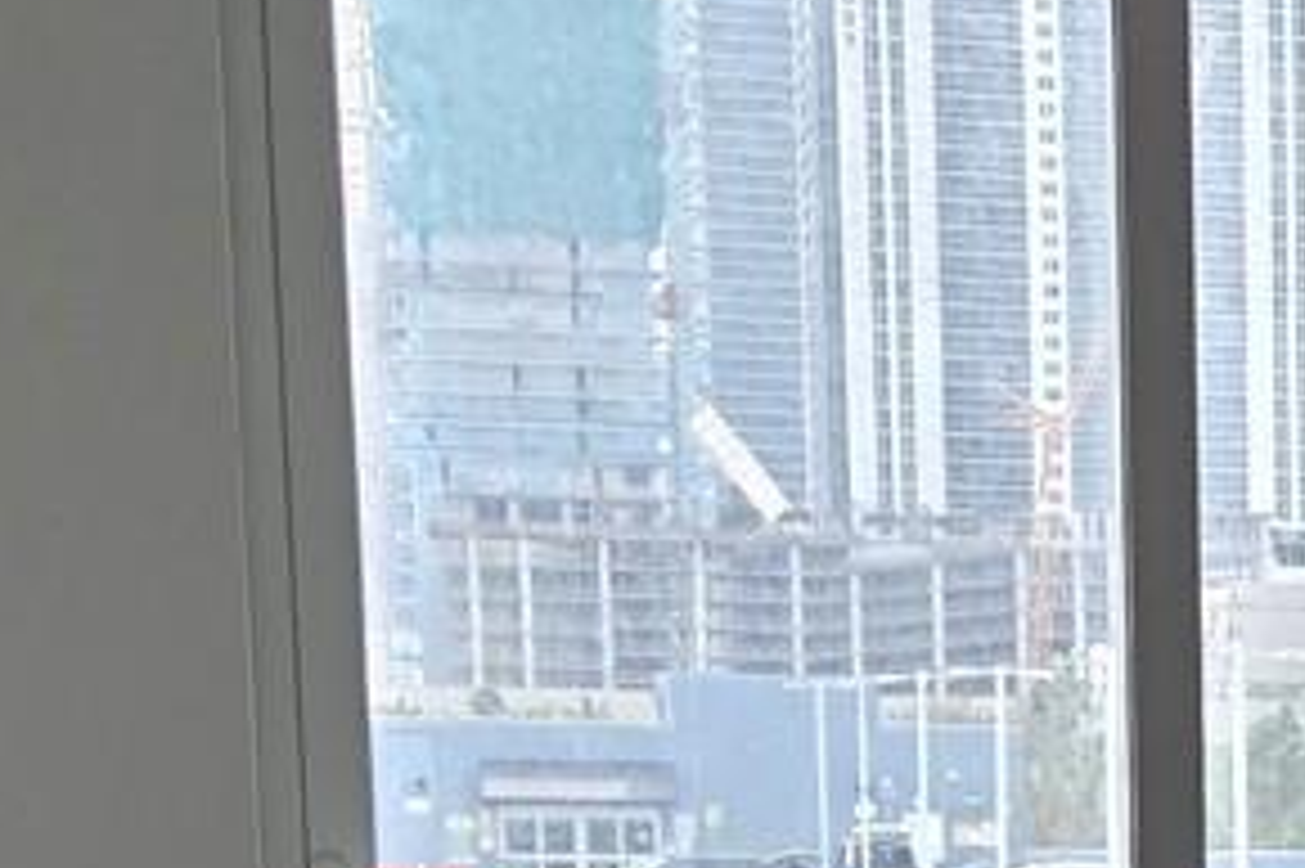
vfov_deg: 9.9
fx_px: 4782
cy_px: 1475
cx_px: 2115
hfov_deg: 14.2
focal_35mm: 132
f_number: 1.8
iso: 25
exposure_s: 1/327
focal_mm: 5.4
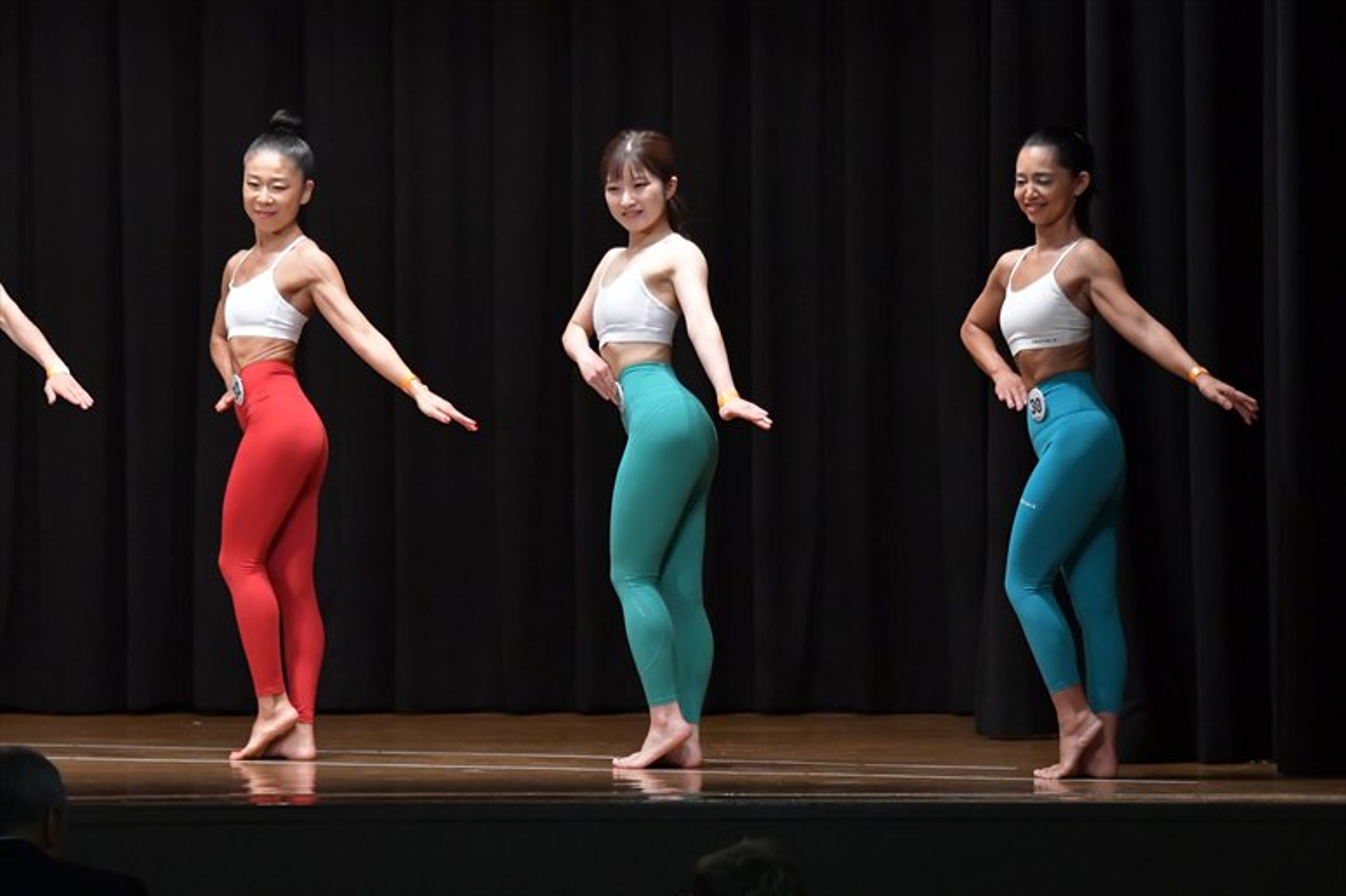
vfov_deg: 6.8
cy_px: 448
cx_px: 673
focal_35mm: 202
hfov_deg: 10.2
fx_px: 7549
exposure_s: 1/400
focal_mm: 135
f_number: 5.6
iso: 5000
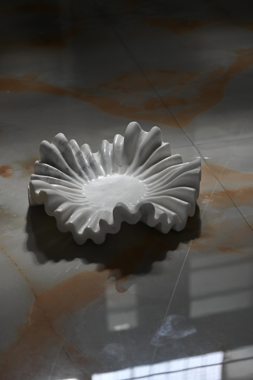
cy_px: 190
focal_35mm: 87
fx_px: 917
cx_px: 126
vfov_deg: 23.4
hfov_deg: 15.7
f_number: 4.5
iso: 250
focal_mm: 58
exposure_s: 1/40
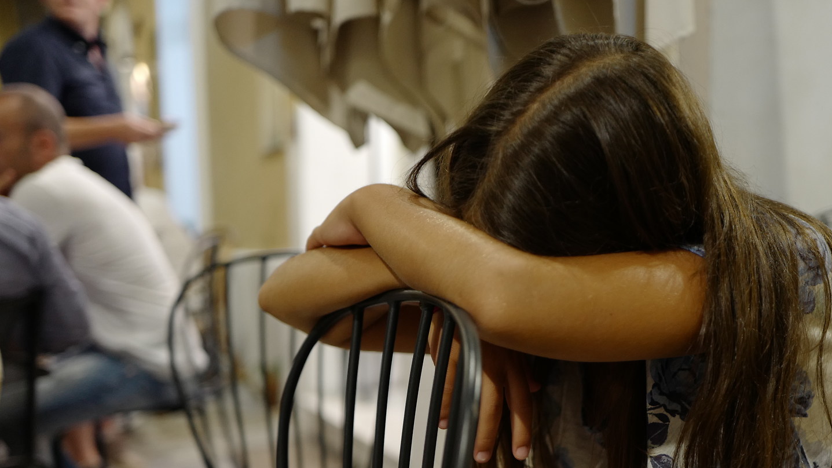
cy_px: 403
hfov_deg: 41.3
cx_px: 584
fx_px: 1081
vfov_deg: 23.9
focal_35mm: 49
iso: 800
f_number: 1.7
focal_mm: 28
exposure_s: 1/60
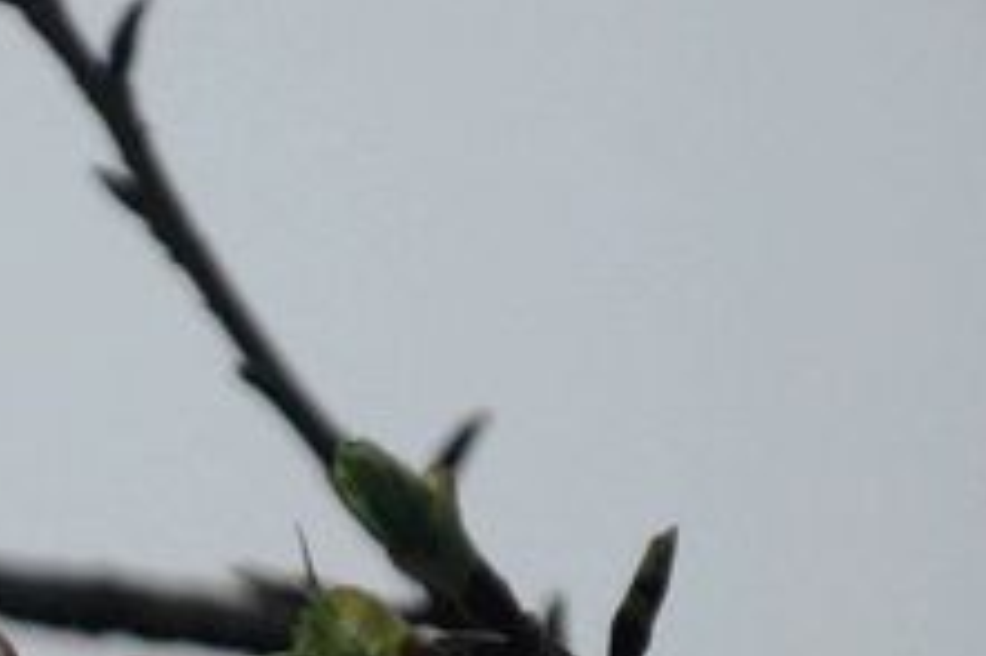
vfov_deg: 1.3
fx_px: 29694
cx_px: 71
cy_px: 805
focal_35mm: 1085
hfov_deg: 1.9
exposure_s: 1/8000
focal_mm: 200
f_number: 3.5
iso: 200
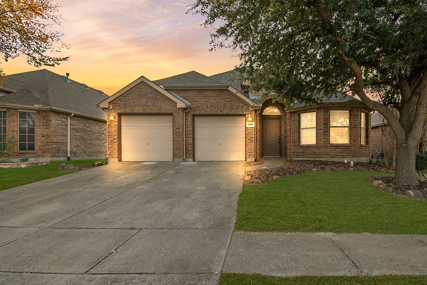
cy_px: 149
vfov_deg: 67.3
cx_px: 254
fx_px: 213
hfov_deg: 89.0
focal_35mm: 18
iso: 100
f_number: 11
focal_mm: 10
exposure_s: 1/15
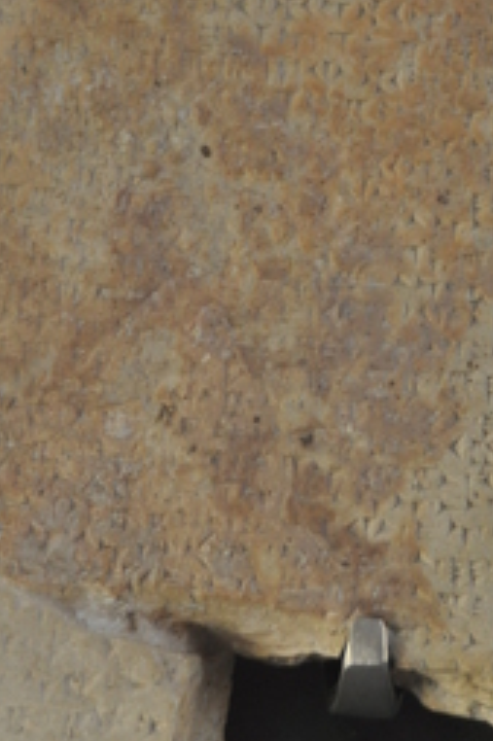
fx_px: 4175
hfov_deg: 6.8
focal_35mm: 203
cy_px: 198
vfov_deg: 10.1
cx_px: 226
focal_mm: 52
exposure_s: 1/100
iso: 800
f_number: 4.8
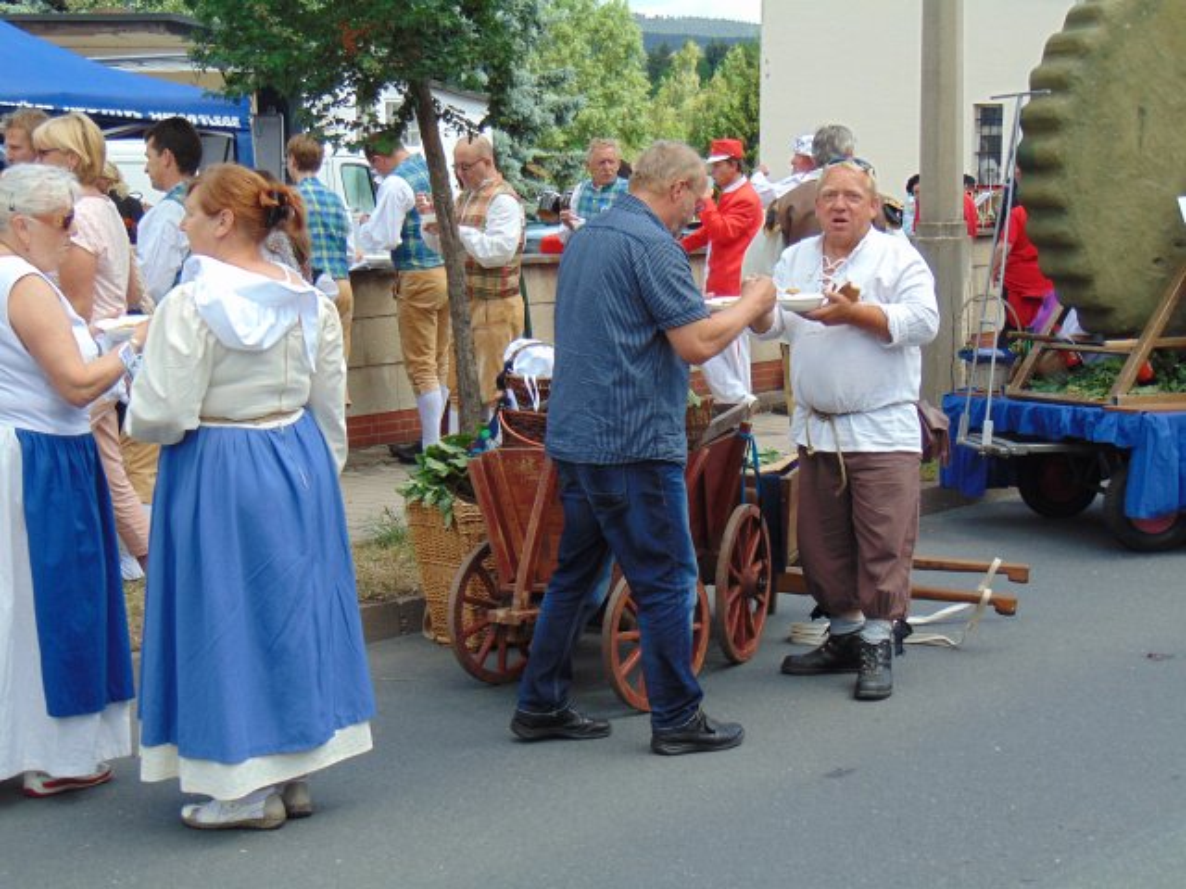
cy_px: 444
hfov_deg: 27.4
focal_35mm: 71
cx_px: 593
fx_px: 2433
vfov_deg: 20.7
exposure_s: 1/320
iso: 80
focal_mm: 12.8
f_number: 3.7
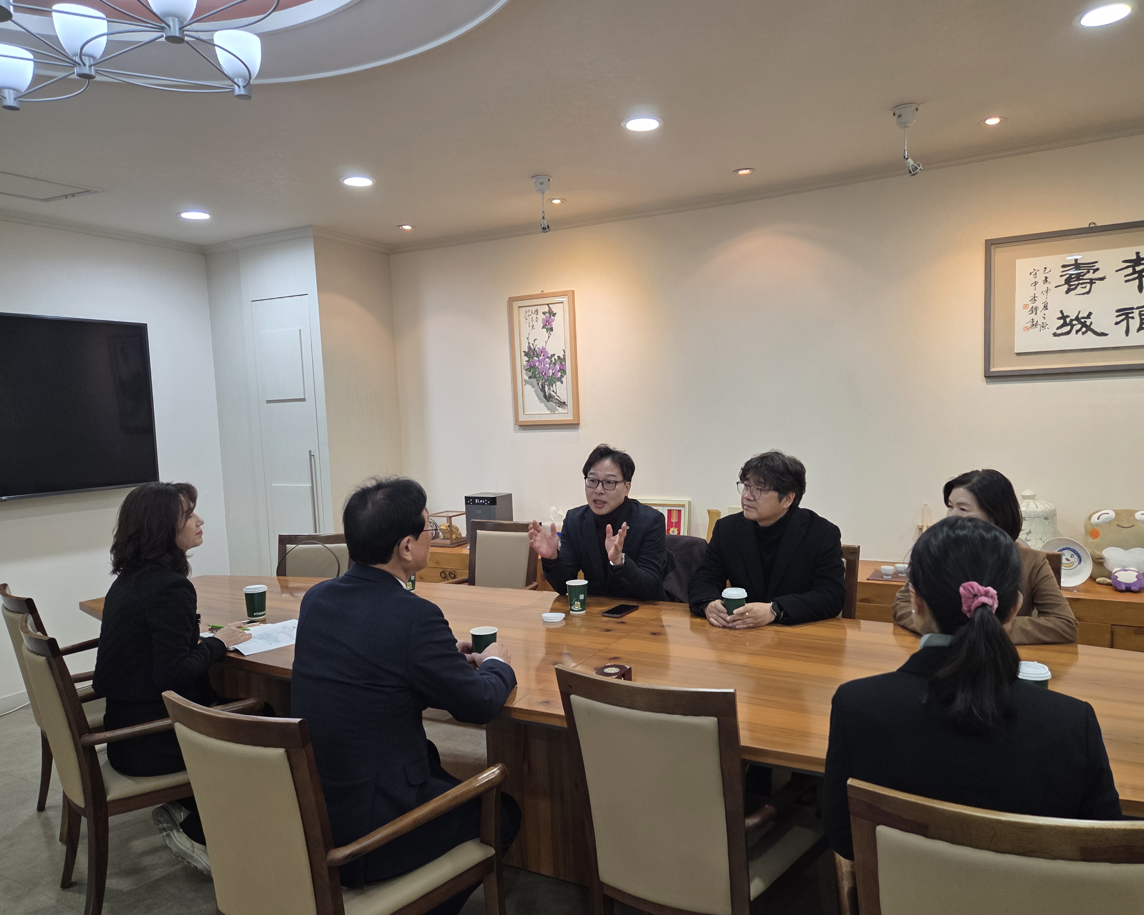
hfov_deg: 70.3
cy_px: 457
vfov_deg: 58.8
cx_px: 579
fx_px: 813
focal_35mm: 24
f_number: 1.8
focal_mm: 5.4
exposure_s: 1/120
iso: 200
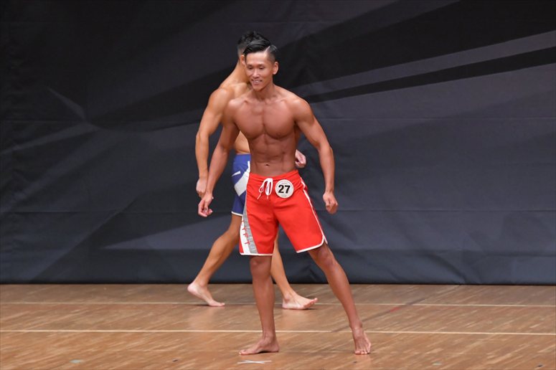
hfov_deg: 7.2
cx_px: 278
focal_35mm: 285
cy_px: 185
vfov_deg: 4.8
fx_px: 4400
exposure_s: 1/400
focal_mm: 190
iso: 6400
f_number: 5.6
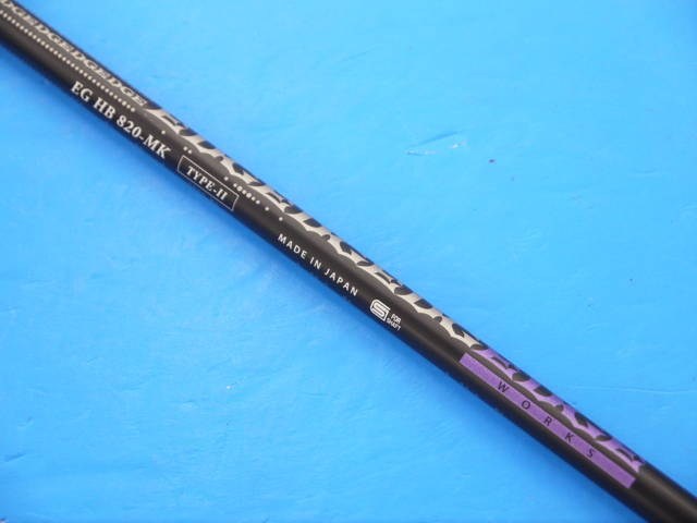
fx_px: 1691
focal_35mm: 84
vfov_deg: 17.6
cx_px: 348
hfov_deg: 23.3
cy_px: 262
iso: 800
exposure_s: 1/80
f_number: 5.6
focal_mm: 42
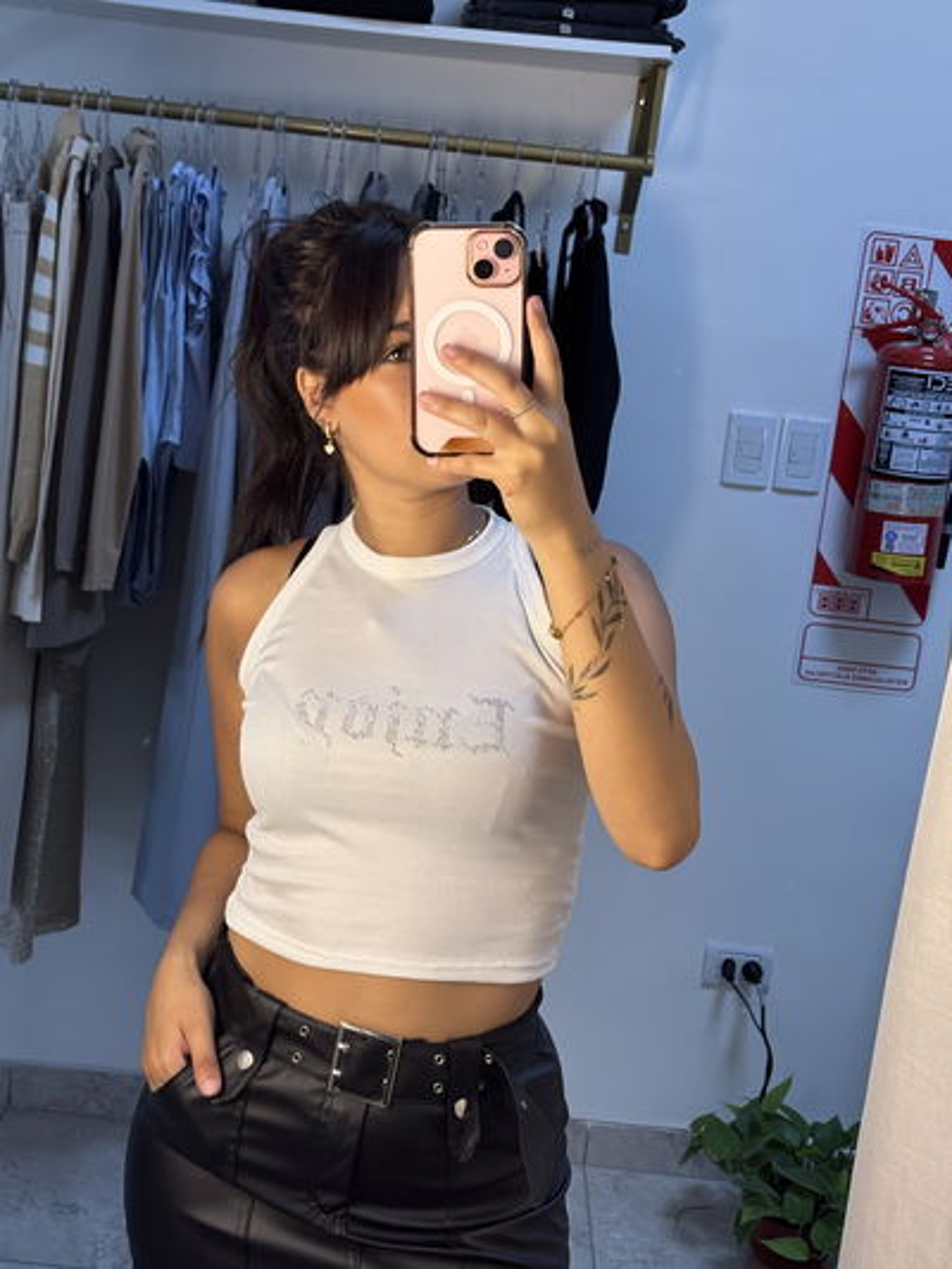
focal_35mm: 52
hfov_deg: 28.0
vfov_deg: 36.8
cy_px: 634
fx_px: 1906
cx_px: 476
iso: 32
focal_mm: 5.96
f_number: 1.6
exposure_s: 1/100
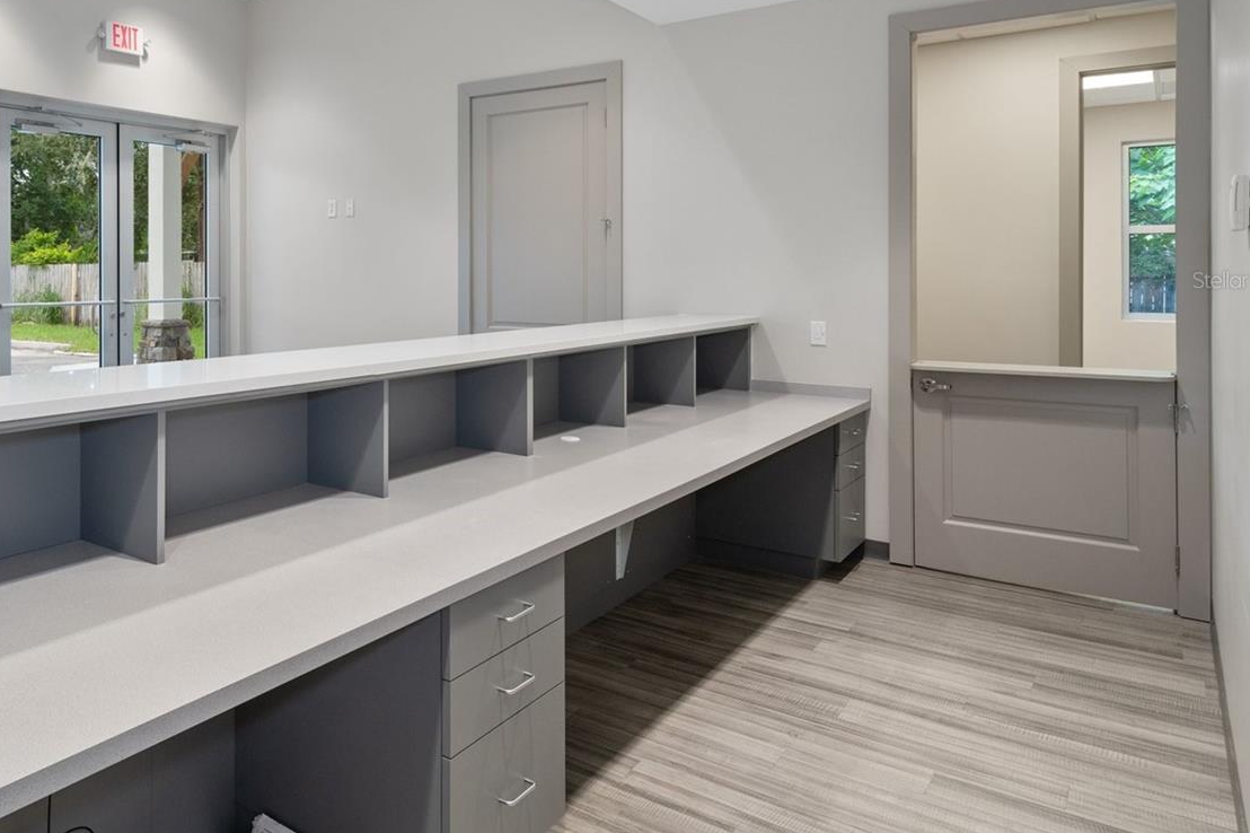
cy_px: 280
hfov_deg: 67.0
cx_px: 390
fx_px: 902
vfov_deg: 48.7
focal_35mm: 26
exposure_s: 1/1.67
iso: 320
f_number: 8
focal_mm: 18
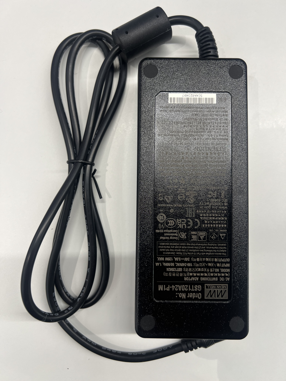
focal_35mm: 26
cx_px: 143
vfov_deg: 67.3
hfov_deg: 53.1
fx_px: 286
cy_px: 190
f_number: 1.5
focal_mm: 5.7
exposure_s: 1/100
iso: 80
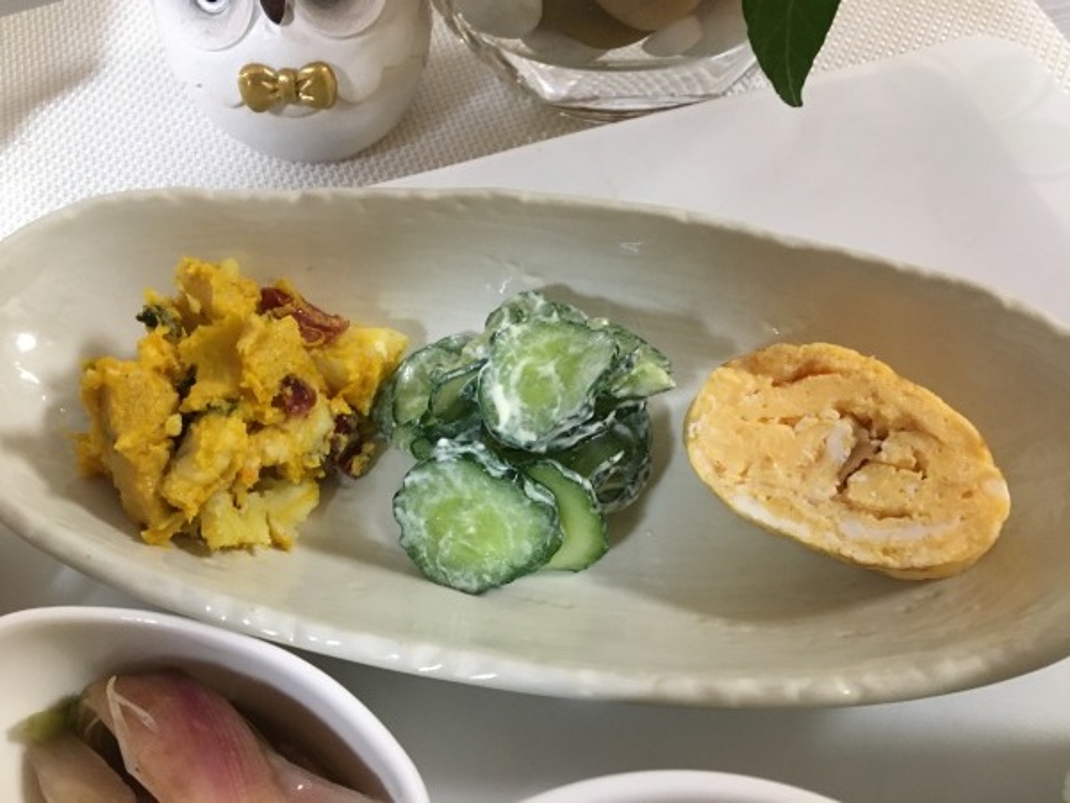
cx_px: 535
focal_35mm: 29
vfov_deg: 48.2
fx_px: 896
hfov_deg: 61.7
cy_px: 402
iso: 200
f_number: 2.2
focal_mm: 4.15
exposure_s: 1/20
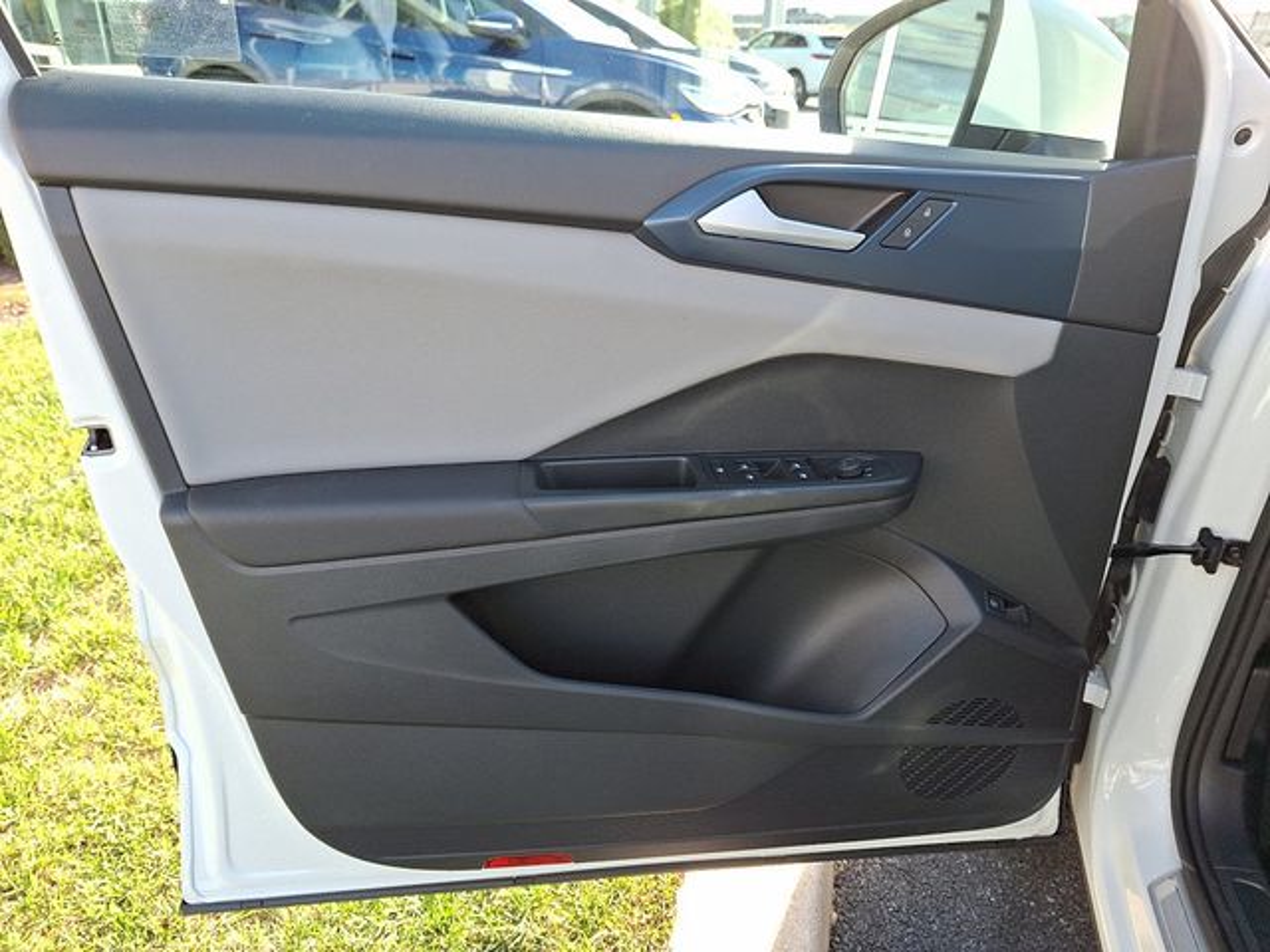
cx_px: 635
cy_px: 476
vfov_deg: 54.9
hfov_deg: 69.4
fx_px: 917
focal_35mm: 25
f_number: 1.8
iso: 26
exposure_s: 1/120
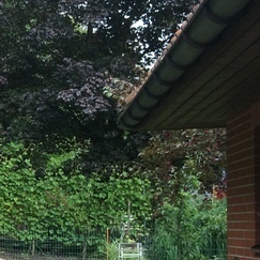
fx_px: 918
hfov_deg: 14.3
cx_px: -203
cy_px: 233
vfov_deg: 15.9
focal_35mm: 108
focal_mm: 4.15
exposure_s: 1/100
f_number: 2.2
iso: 32
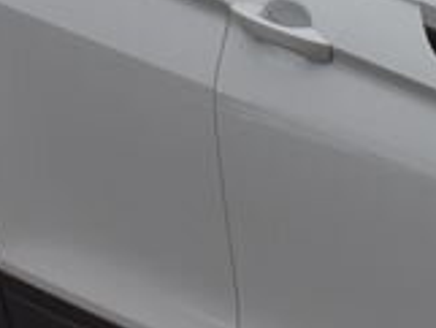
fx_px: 4475
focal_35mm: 355
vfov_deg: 4.2
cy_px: 304
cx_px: 1026
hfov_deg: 5.4
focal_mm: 58
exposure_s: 1/160
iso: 500
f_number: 6.3
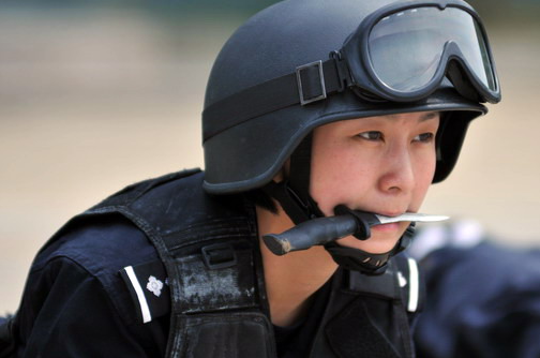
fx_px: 5345
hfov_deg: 5.8
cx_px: 320
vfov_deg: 3.8
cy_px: 179
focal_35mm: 357
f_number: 2.8
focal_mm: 200
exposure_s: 1/2500
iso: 200
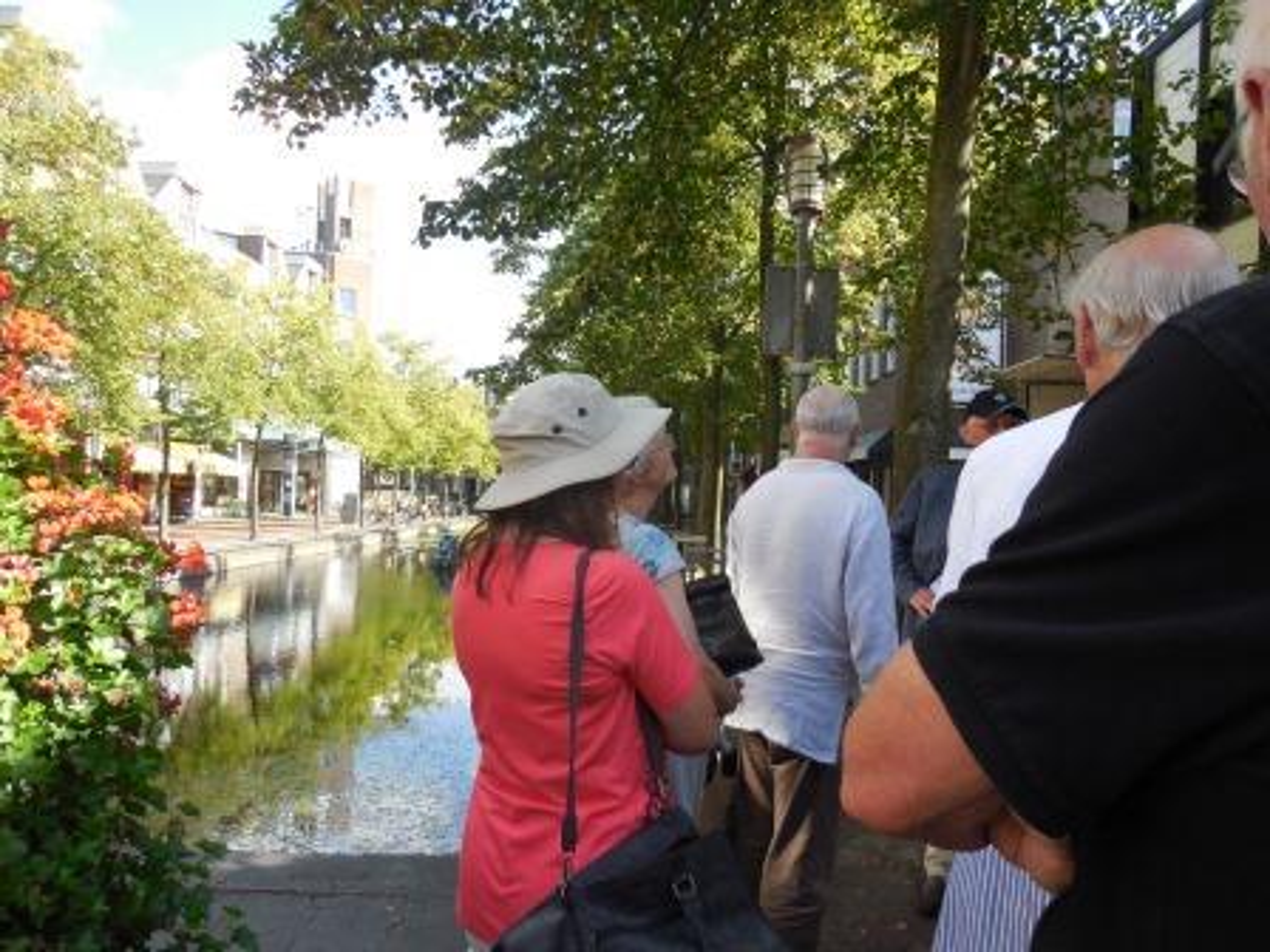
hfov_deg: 69.4
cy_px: 476
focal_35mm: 25
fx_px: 917
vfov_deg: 54.9
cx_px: 635
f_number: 3.1
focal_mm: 4.5
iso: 125
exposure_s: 1/320
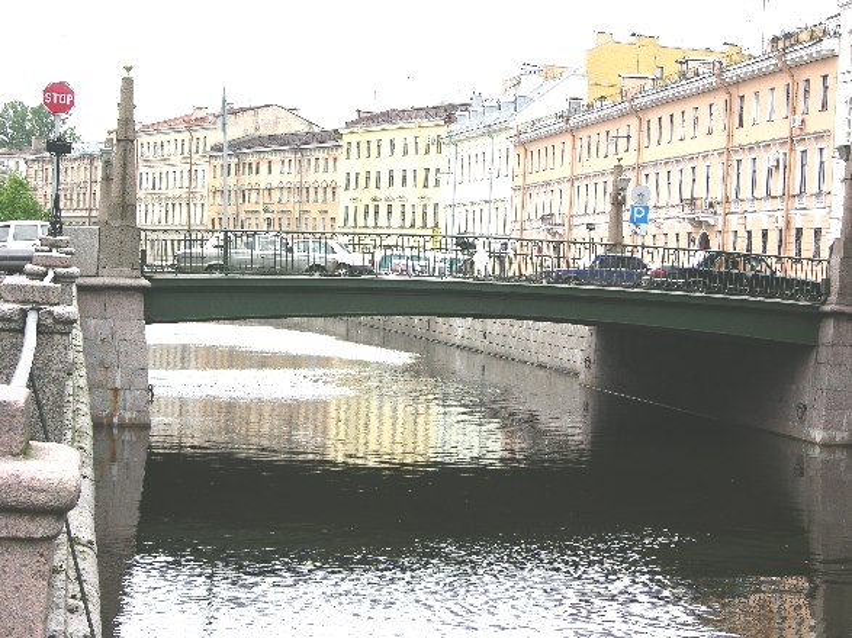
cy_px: 319
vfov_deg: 18.0
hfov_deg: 23.8
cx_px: 426
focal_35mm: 82
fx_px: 2018
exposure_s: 1/137
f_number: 4.9
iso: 50
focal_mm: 21
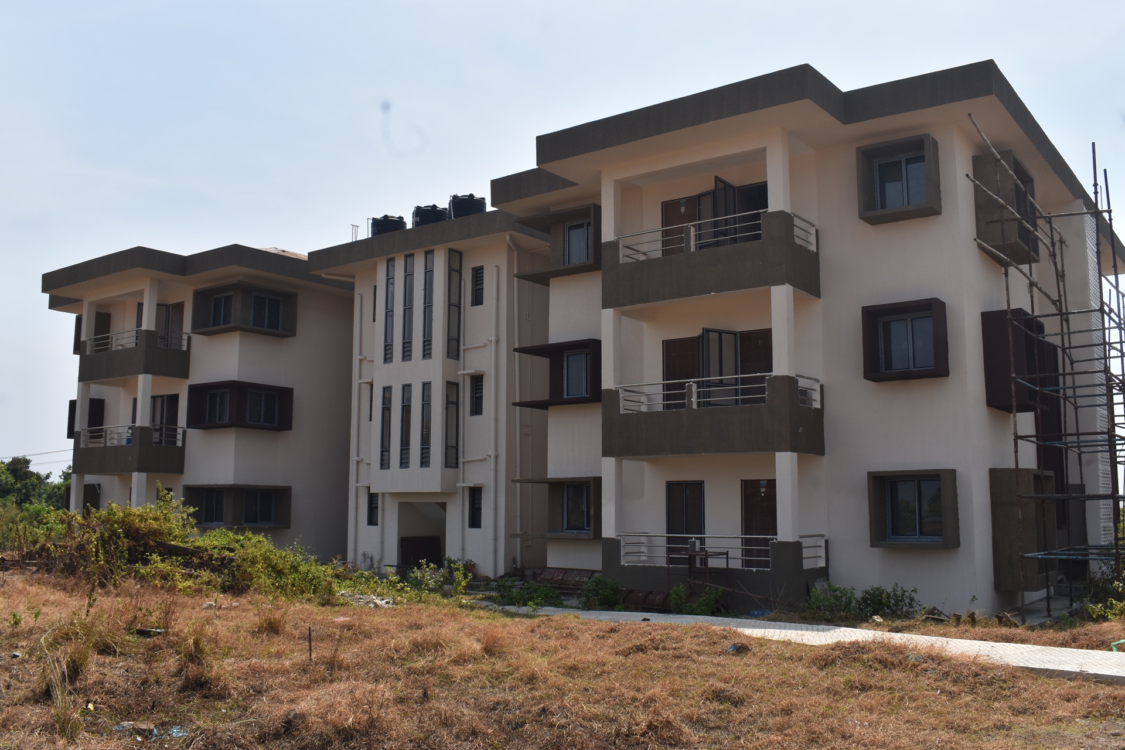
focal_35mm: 33
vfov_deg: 40.0
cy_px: 375
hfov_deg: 57.2
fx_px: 1031
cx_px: 562
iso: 100
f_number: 11
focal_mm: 22
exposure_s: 1/200
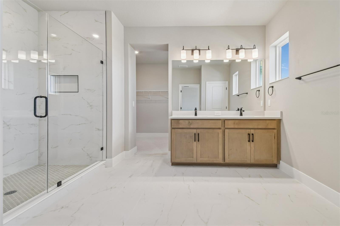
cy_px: 113
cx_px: 170
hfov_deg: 100.4
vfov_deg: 77.3
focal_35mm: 15
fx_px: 142
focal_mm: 10
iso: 100
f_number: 7.1
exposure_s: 1/10
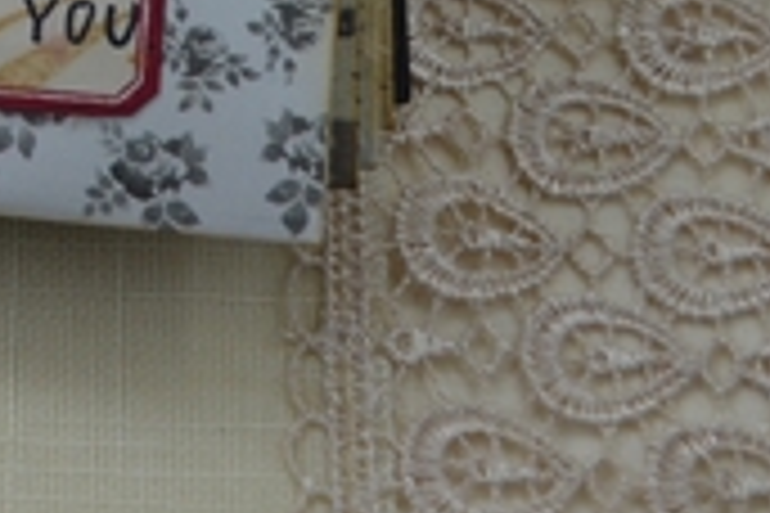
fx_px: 3593
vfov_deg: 8.0
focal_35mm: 168
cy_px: -320
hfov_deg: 11.5
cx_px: -558
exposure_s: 1/60
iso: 360
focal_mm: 24
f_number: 5.6
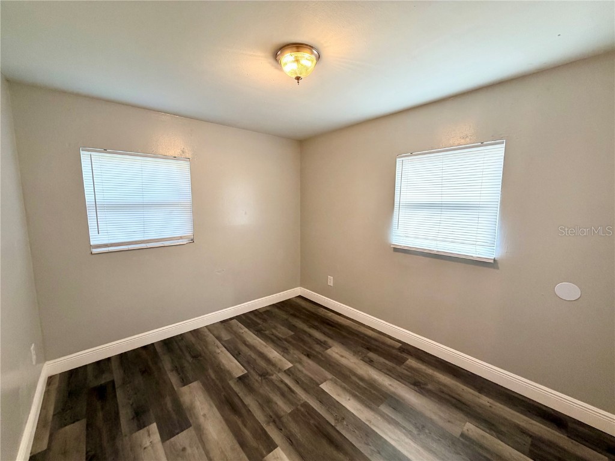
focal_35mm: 14
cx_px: 308
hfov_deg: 102.1
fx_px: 249
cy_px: 230
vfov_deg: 85.7
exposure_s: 1/120
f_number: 2.2
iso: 200
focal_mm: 2.22
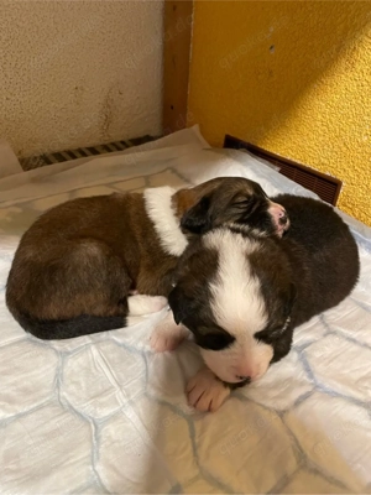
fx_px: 372
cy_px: 248
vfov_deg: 67.3
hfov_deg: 53.1
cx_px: 186
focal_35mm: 26
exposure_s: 1/33
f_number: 1.6
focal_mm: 4.2
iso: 400
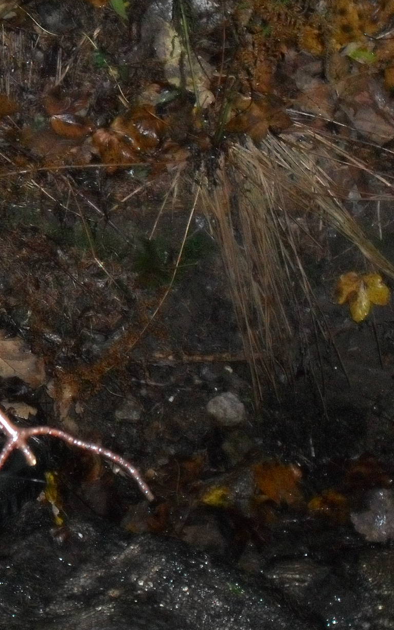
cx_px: -66
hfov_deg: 12.7
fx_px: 1735
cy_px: 372
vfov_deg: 20.6
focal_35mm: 101
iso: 400
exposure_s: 1/60
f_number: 4.3
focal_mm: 10.1
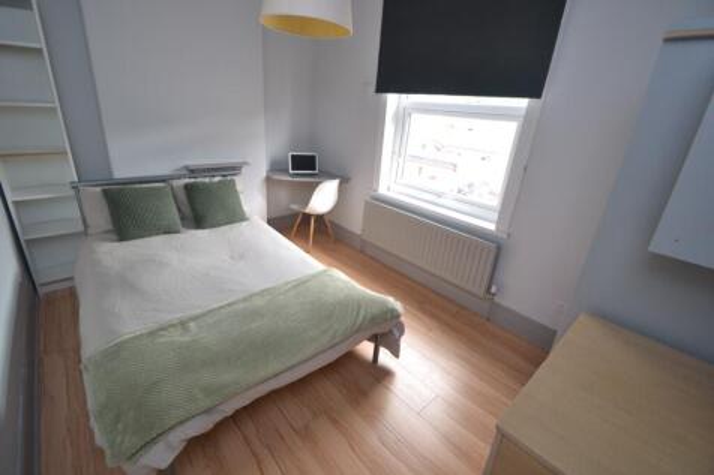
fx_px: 297
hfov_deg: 100.4
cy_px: 238
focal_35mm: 15
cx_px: 357
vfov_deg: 77.3
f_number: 3.5
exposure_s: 1/60
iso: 640
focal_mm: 10
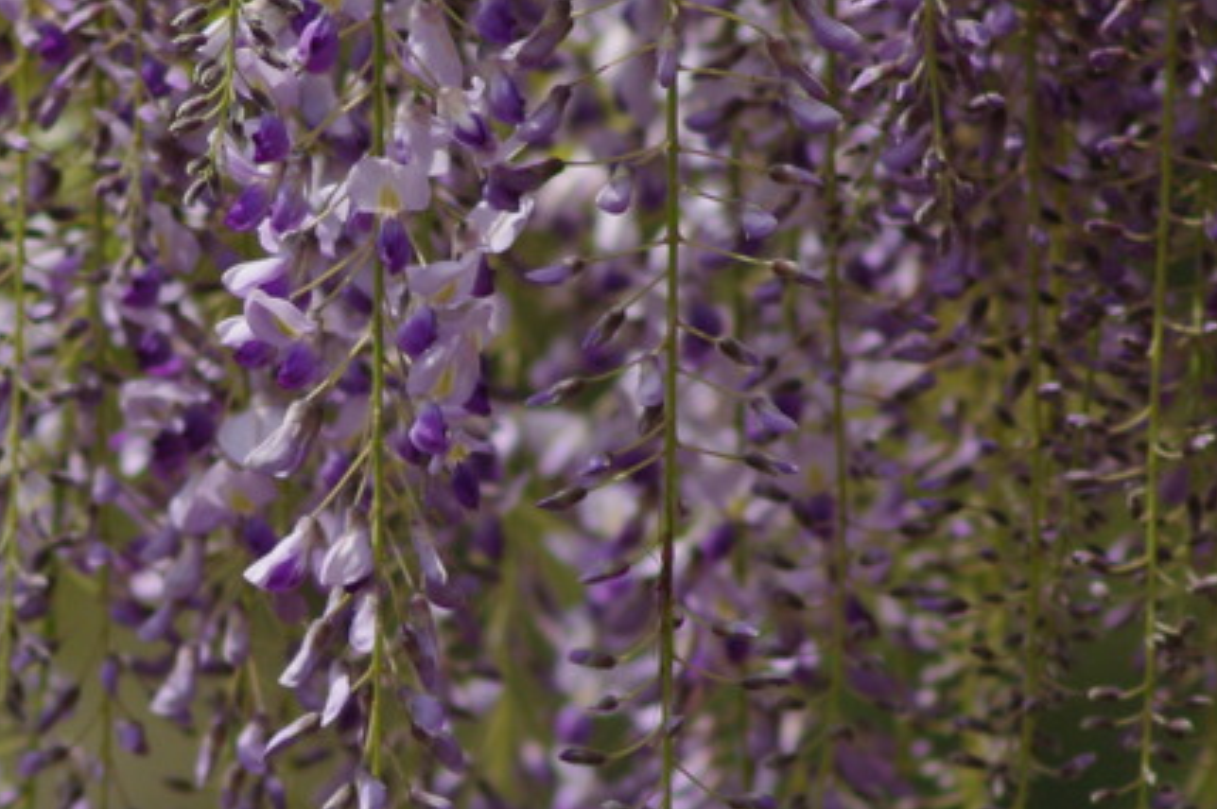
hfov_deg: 3.2
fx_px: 21779
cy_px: 488
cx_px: 301
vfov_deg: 2.1
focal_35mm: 645
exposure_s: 1/2000
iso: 400
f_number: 6.3
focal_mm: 180
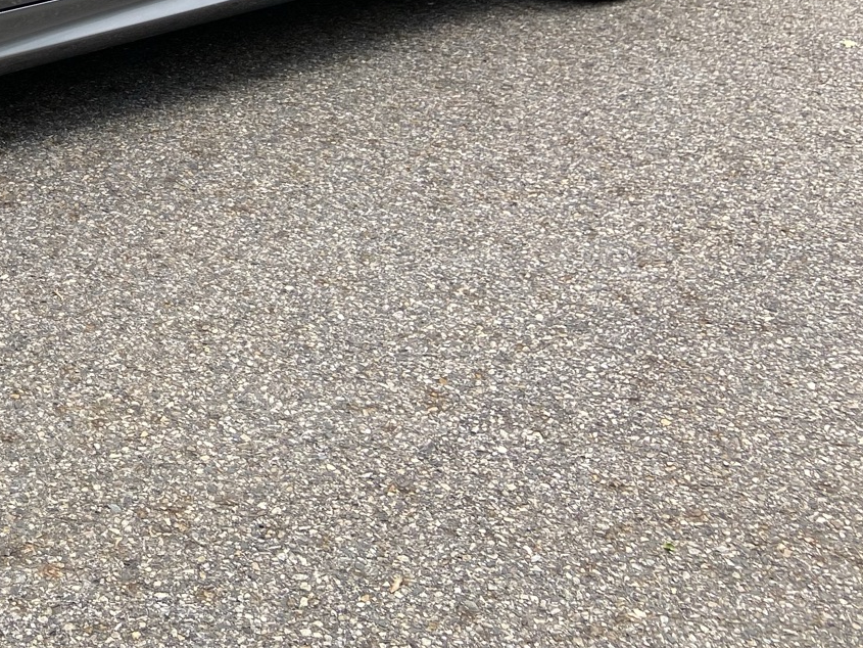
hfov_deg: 27.3
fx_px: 1571
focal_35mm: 63
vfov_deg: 21.8
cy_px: -97
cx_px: -158
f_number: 1.8
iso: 32
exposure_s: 1/193
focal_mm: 4.25
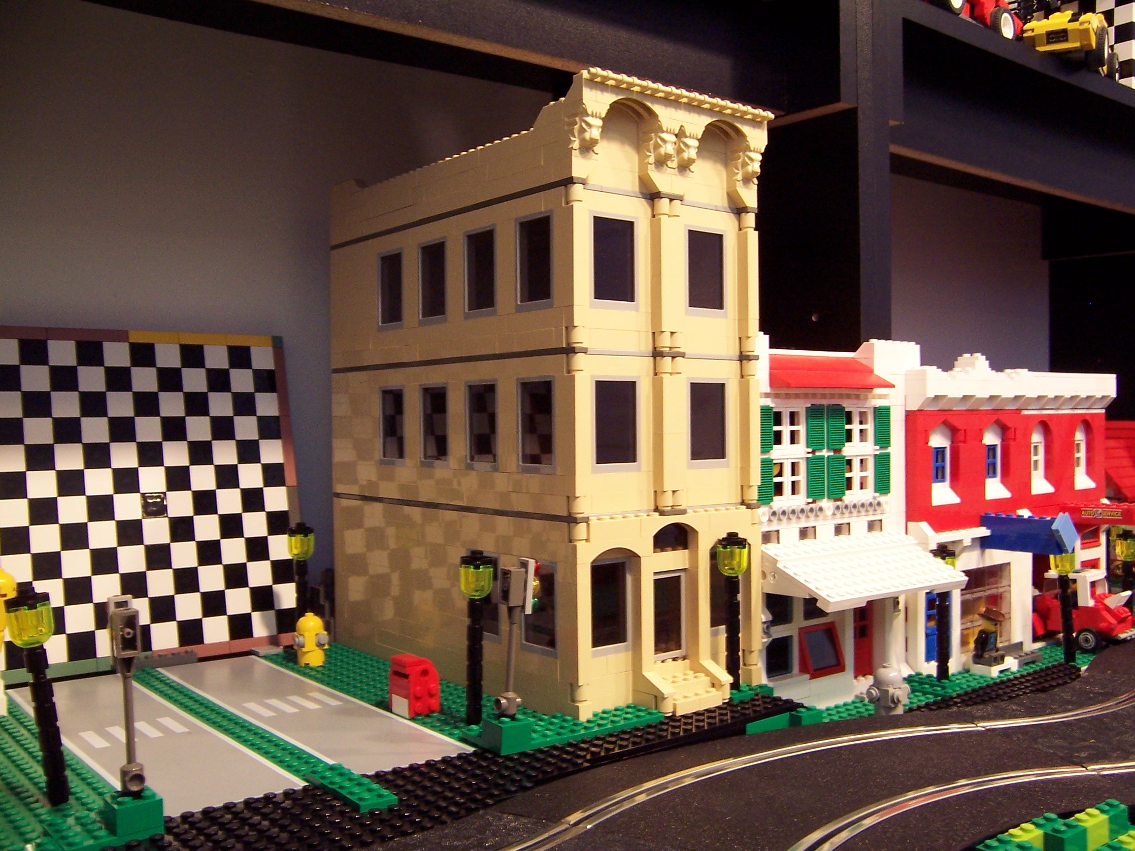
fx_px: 1082
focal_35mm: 33
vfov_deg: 42.9
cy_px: 426
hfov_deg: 55.4
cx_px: 568
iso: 140
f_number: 3.4
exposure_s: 1/10
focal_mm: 5.5
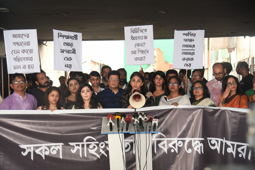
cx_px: 128
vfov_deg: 23.4
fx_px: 411
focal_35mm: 58
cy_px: 85
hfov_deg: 34.5
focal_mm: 58
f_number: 4
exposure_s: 1/160
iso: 1000
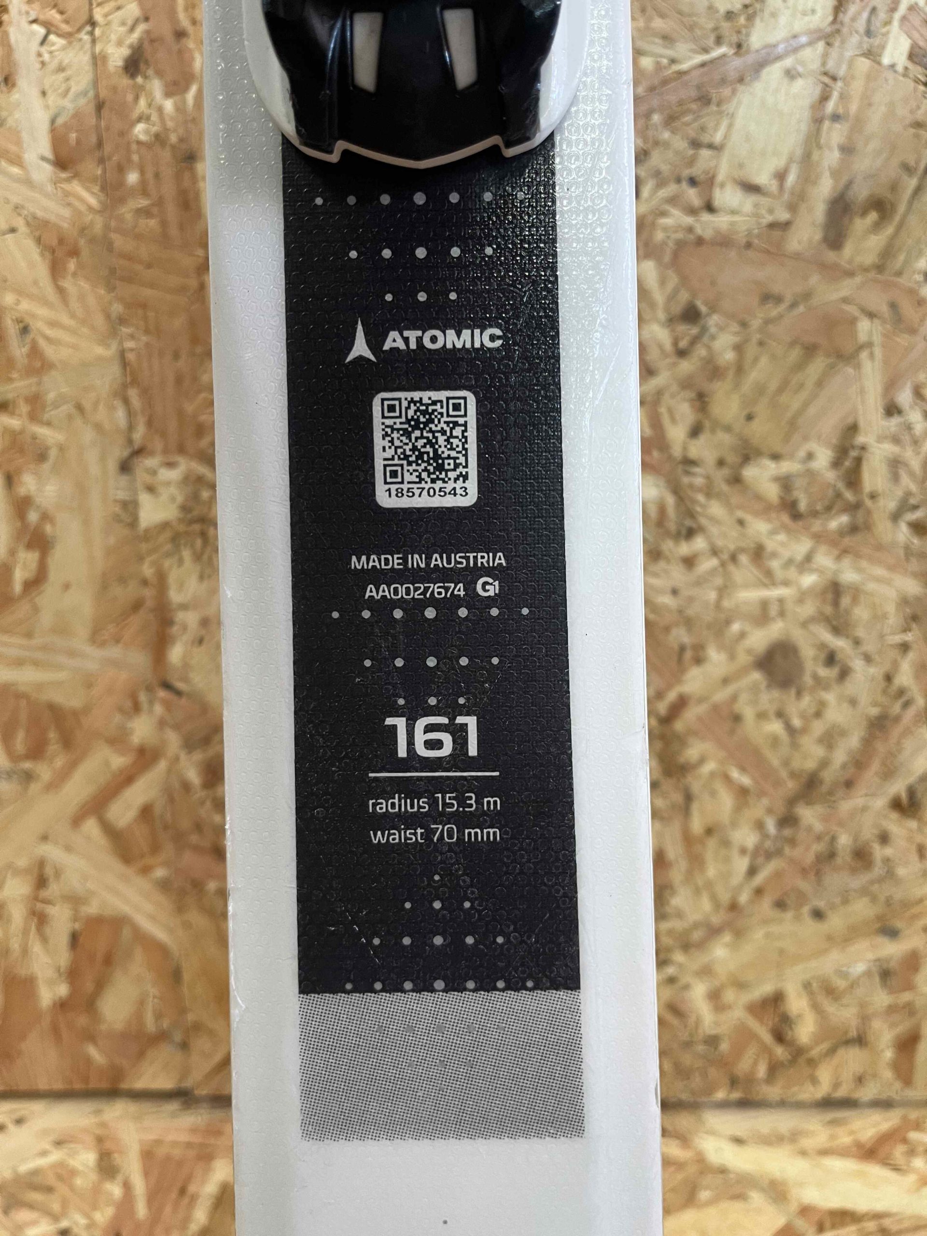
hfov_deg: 53.1
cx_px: 464
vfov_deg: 67.3
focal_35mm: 26
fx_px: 928
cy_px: 618
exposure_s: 1/60
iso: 160
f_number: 1.6
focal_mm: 5.1
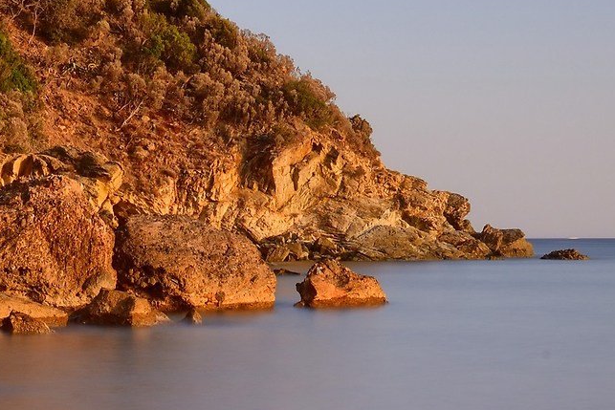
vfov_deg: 10.7
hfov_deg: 16.0
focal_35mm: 127
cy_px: 404
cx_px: 146
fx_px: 2170
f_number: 16
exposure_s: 30
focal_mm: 34
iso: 100
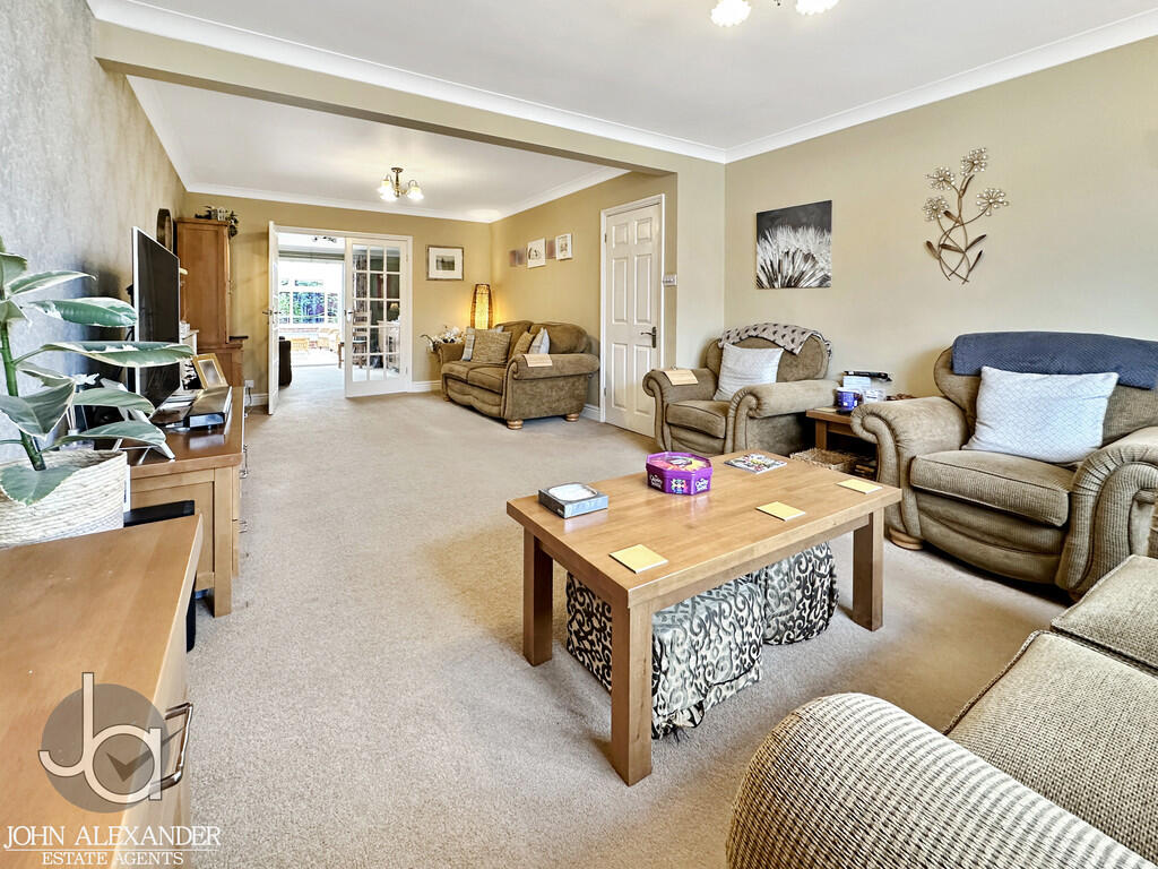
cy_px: 434
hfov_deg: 102.1
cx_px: 579
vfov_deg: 85.7
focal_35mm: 14
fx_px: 468
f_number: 2.2
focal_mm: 2.22
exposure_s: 1/50
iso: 250
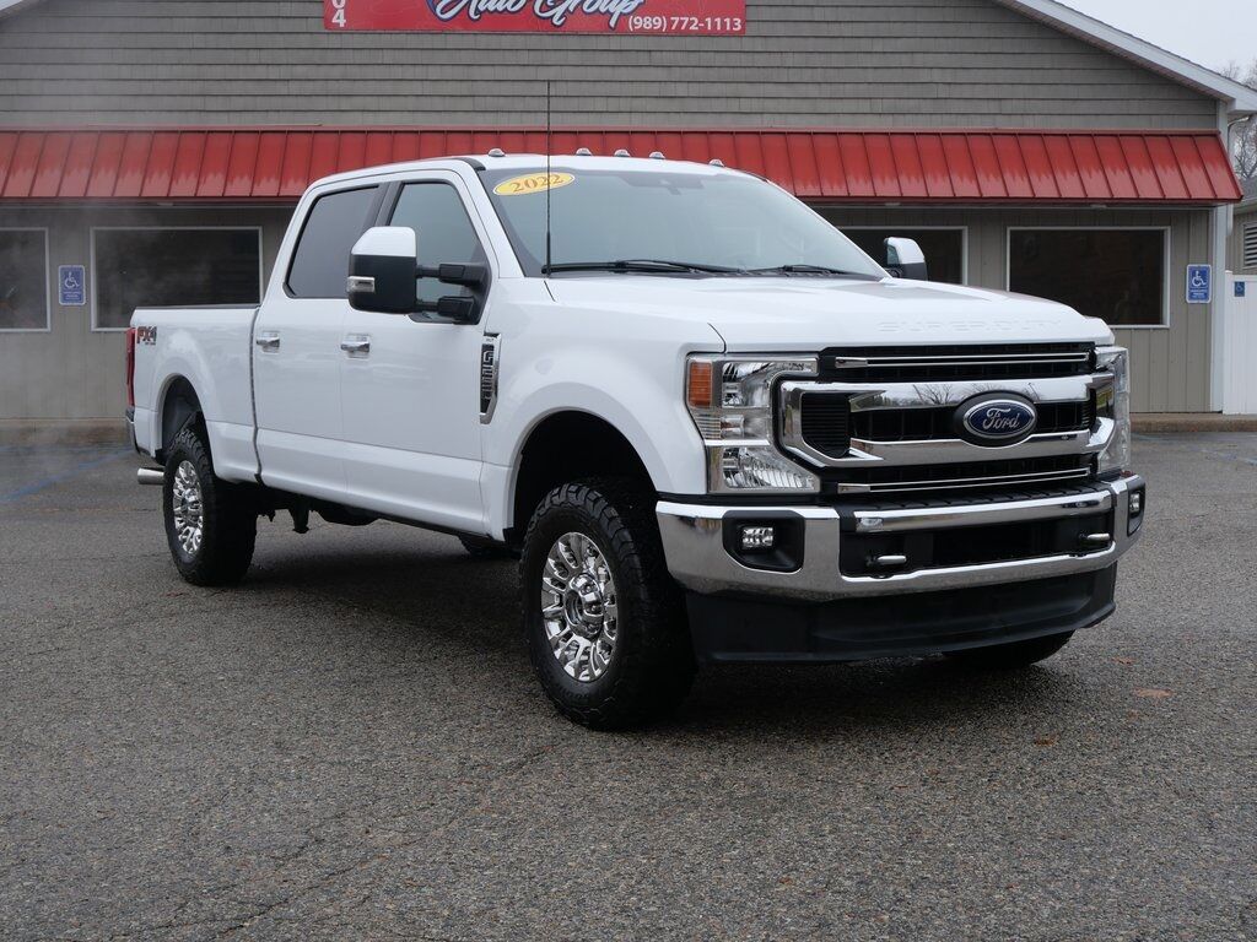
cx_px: 628
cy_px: 471
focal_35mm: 50
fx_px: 1816
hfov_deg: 38.2
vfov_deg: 29.1
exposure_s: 1/125
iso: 200
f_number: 5.6
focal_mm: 25
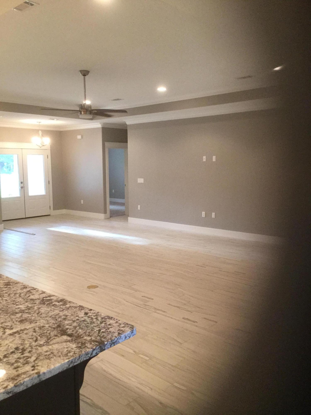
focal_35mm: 31
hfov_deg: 45.4
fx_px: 371
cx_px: 156
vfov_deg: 58.4
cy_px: 208
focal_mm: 3.3
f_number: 2.4
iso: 200
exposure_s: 1/30
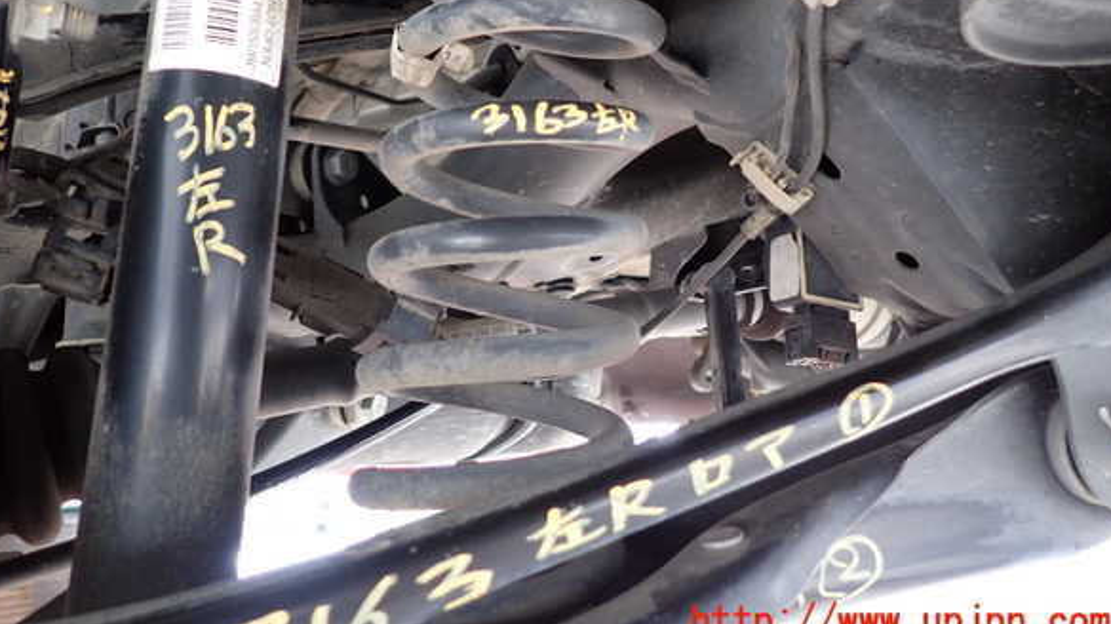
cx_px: 550
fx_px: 825
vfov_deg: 41.0
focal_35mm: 28
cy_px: 219
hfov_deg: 67.9
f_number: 2
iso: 200
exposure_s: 1/80
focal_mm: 4.5
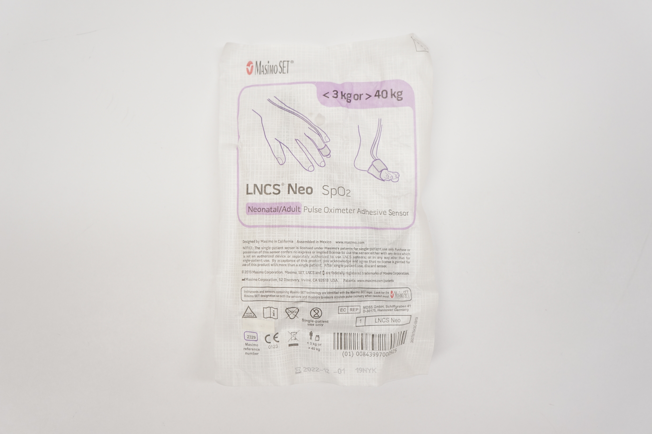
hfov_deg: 62.0
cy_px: 217
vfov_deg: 43.5
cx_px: 326
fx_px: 543
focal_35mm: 30
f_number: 5.6
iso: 400
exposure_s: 1/100
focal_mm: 20
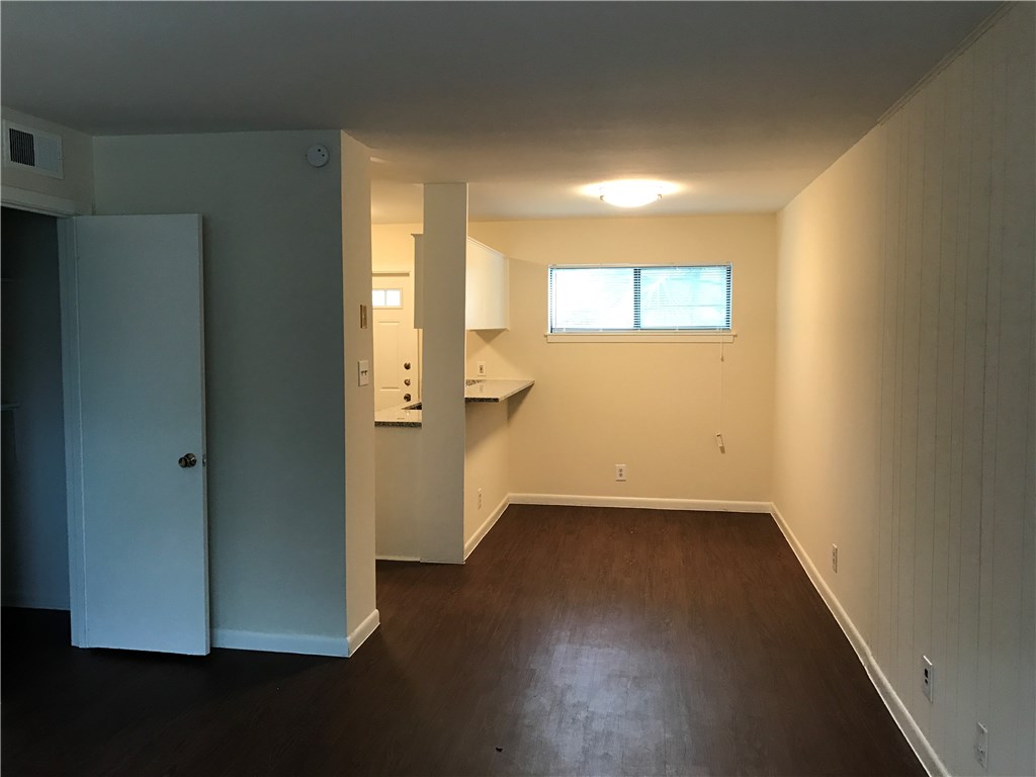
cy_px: 388
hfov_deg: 63.4
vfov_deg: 49.7
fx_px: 838
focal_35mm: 28
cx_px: 518
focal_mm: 3.99
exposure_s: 1/15
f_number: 1.8
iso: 40
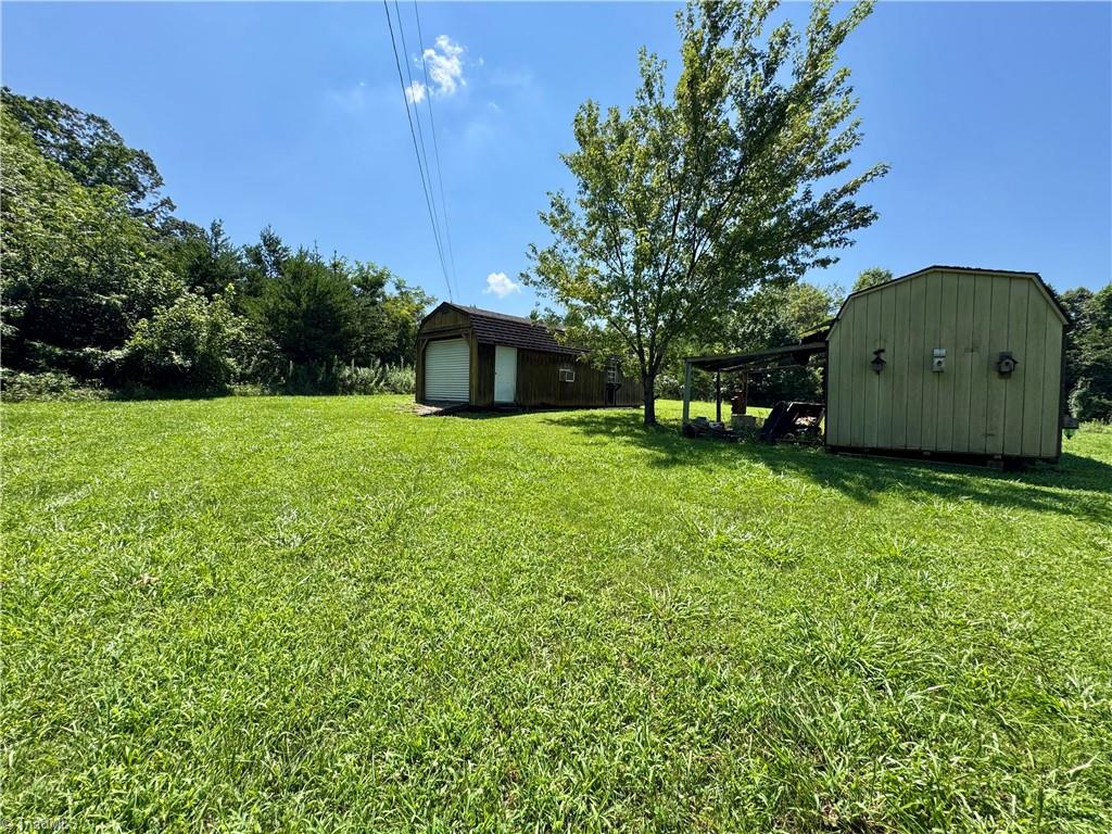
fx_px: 450
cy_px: 417
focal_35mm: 14
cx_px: 556
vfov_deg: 85.7
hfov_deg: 102.1
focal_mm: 2.22
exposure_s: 1/840
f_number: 2.2
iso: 40
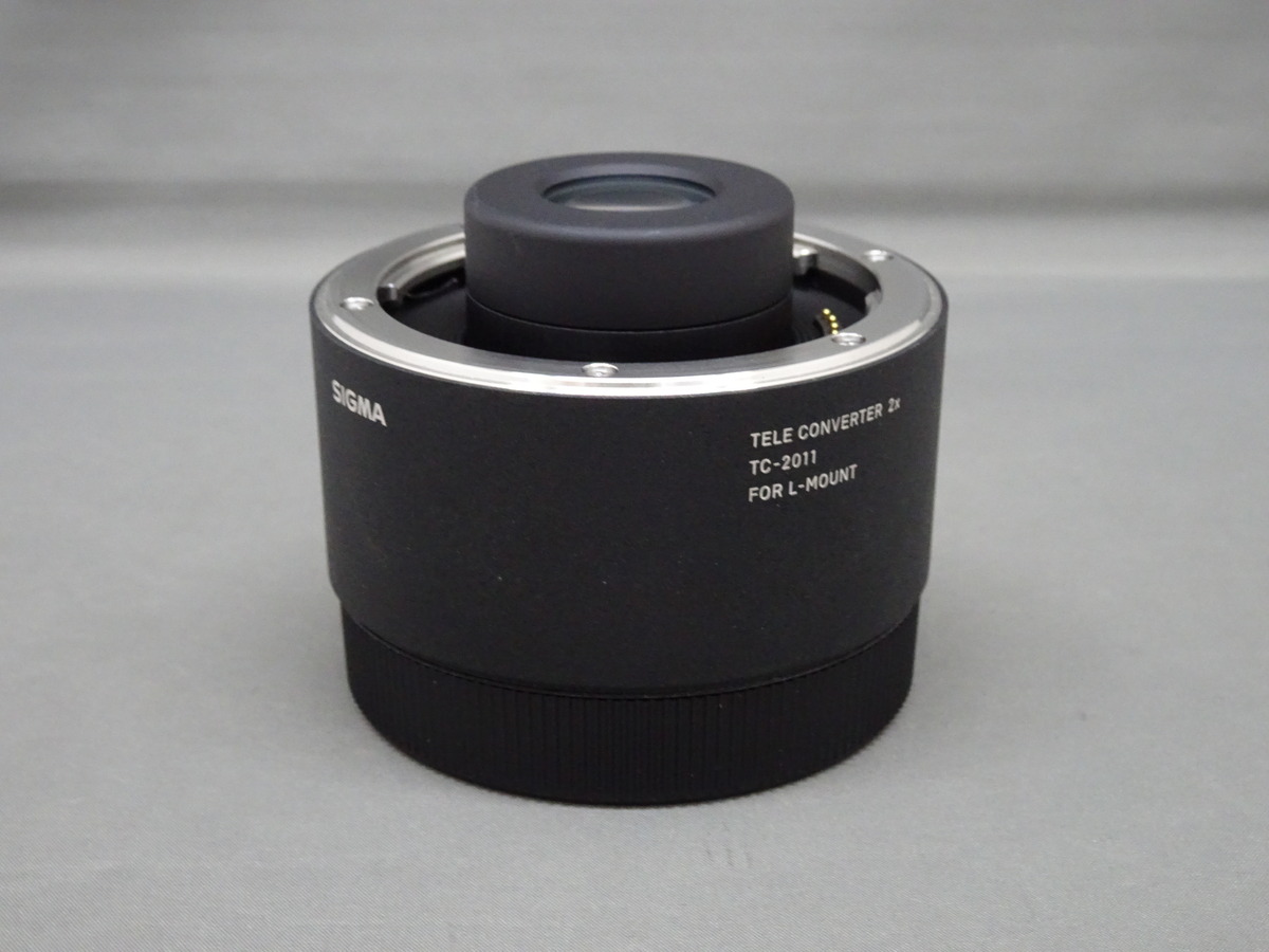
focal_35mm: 58
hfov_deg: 33.2
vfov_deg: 25.2
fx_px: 2126
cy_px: 476
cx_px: 634
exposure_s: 1/40
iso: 800
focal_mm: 9.87
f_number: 4.5
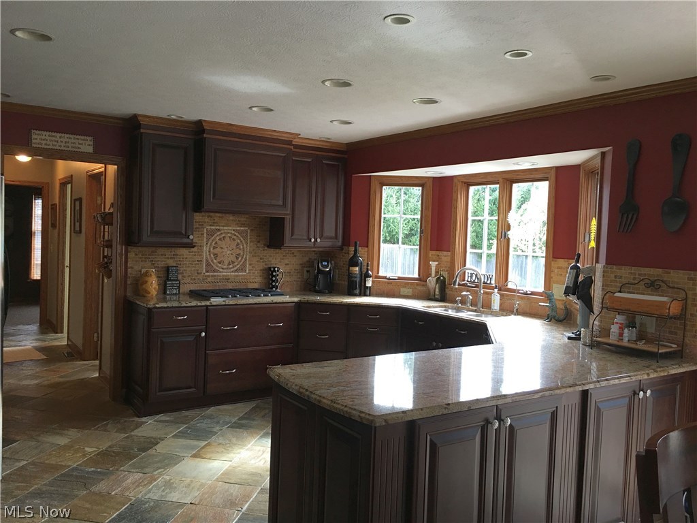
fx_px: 584
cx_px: 348
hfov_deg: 61.7
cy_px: 262
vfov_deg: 48.2
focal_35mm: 29
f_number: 2.2
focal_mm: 4.15
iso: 40
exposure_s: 1/30
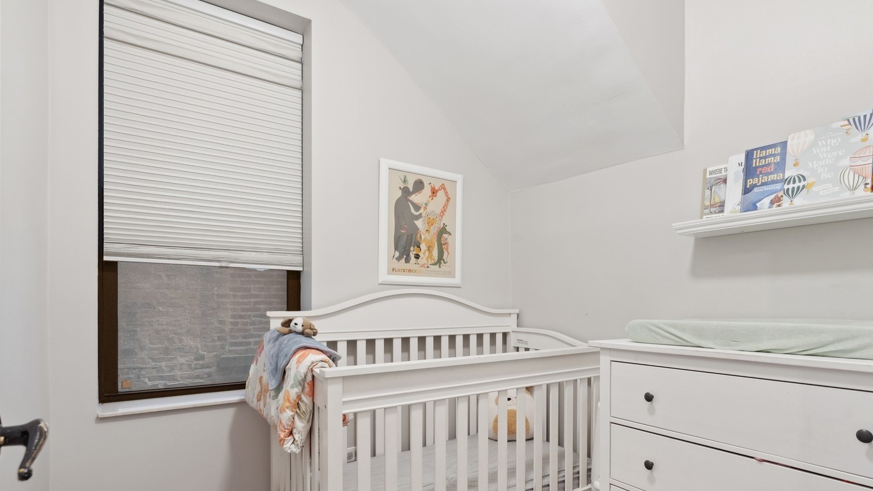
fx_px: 440
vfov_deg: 57.3
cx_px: 473
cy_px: 319
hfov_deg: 89.4
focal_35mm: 19
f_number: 8
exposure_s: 1/1.67
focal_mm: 16
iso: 200
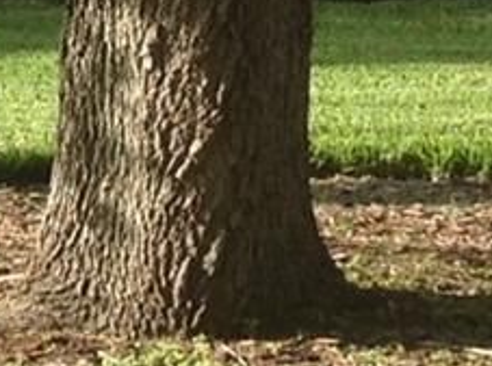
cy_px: -245
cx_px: -583
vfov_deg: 5.9
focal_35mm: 247
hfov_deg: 7.6
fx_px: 3501
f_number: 2.4
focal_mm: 4.28
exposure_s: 1/617
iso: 50
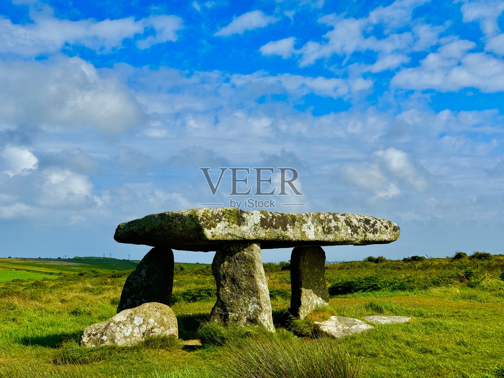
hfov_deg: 39.7
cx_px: 252
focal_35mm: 48
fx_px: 699
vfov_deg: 30.3
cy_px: 189
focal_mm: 6.76
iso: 80
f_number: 1.78
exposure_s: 1/7937
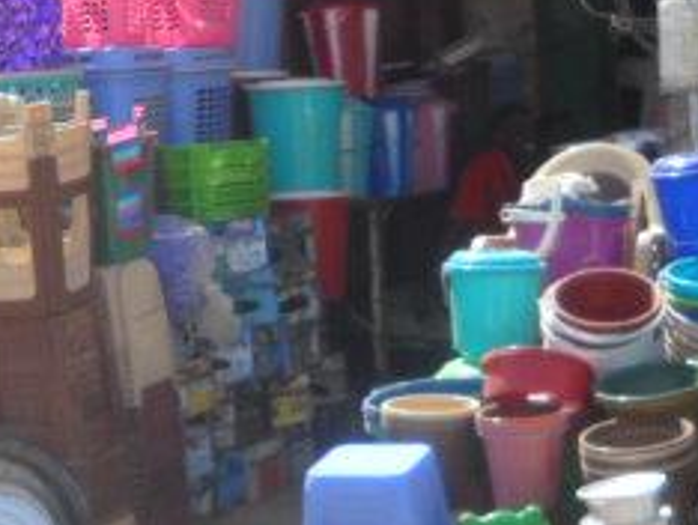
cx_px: -33
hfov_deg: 17.1
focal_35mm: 112
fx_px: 2261
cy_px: 152
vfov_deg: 13.2
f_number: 5.5
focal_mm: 6.72
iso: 64
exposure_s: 1/154
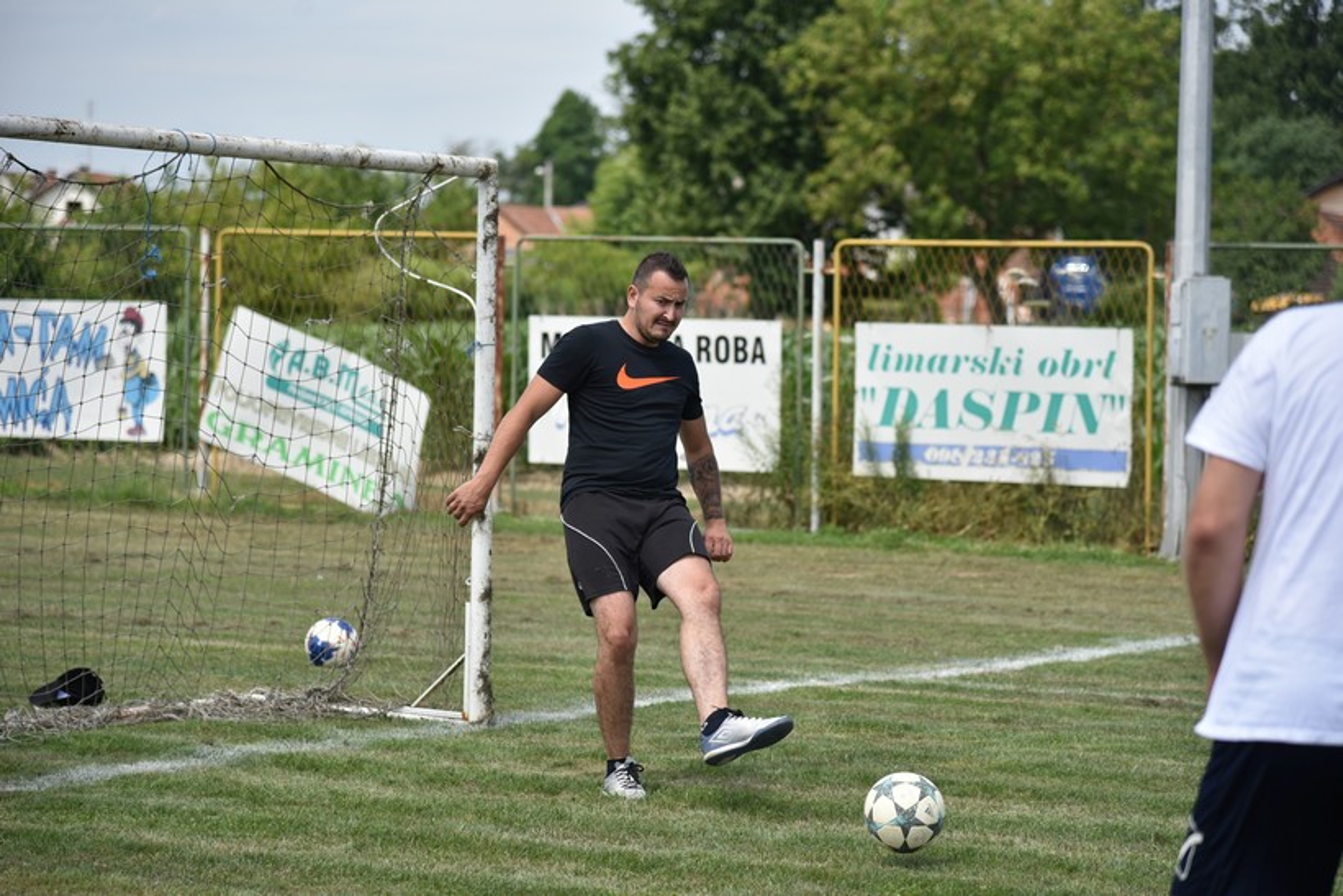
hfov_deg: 17.1
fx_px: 4477
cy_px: 448
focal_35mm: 120
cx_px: 672
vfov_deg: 11.4
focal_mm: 120
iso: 200
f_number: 4
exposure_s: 1/1250
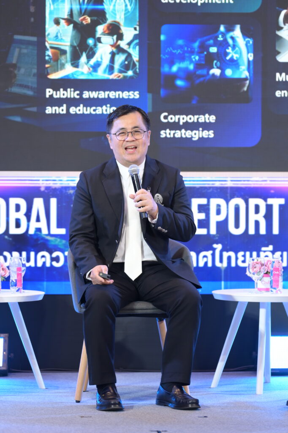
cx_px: 144
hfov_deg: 8.3
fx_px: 1981
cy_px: 216
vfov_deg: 12.5
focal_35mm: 165
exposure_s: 1/100
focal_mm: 165
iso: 500
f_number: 2.8
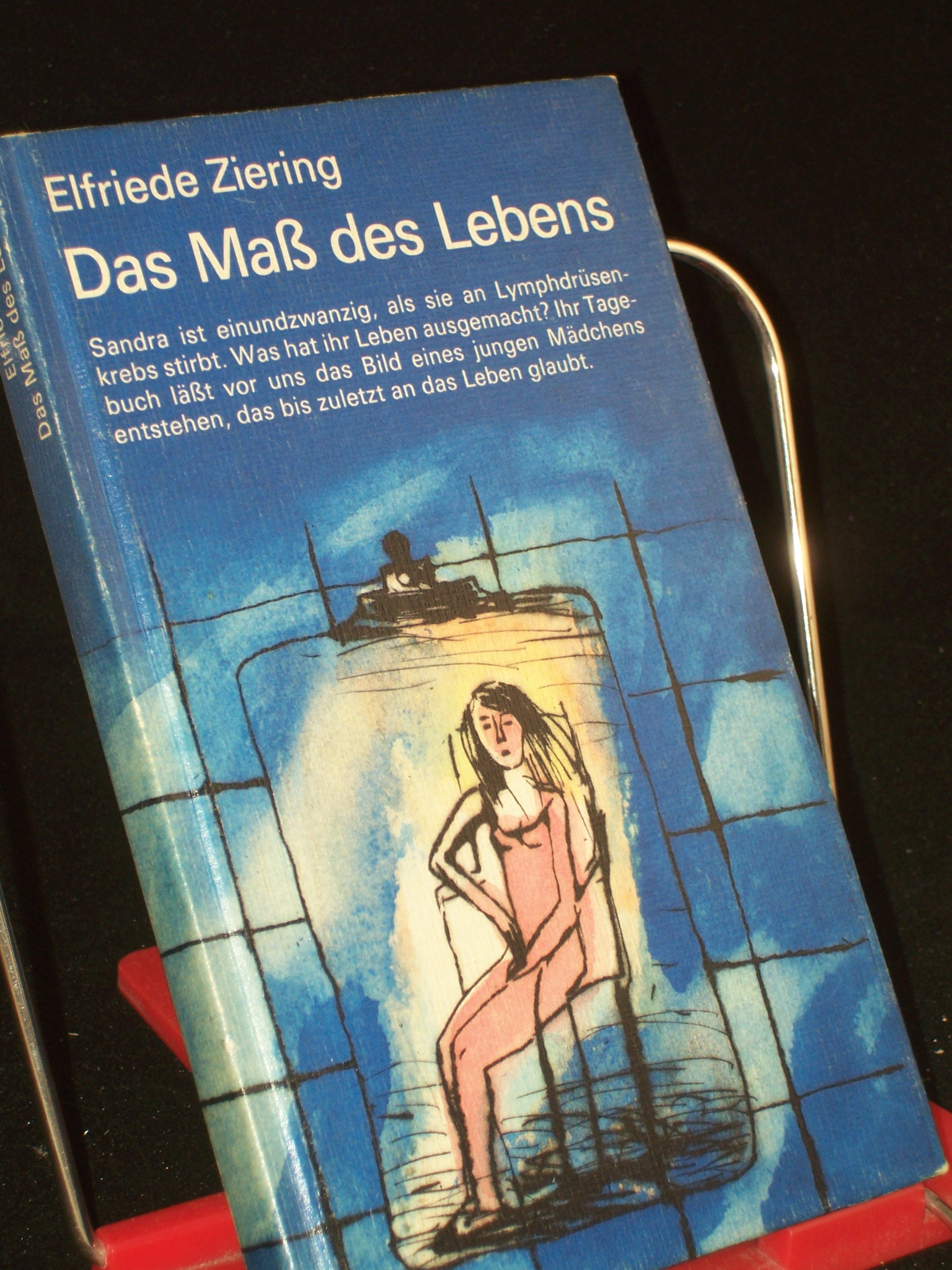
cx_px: 476
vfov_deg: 19.3
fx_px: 3740
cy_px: 635
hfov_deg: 14.5
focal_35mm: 102
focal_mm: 16.8
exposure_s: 1/100
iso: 80
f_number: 4.6
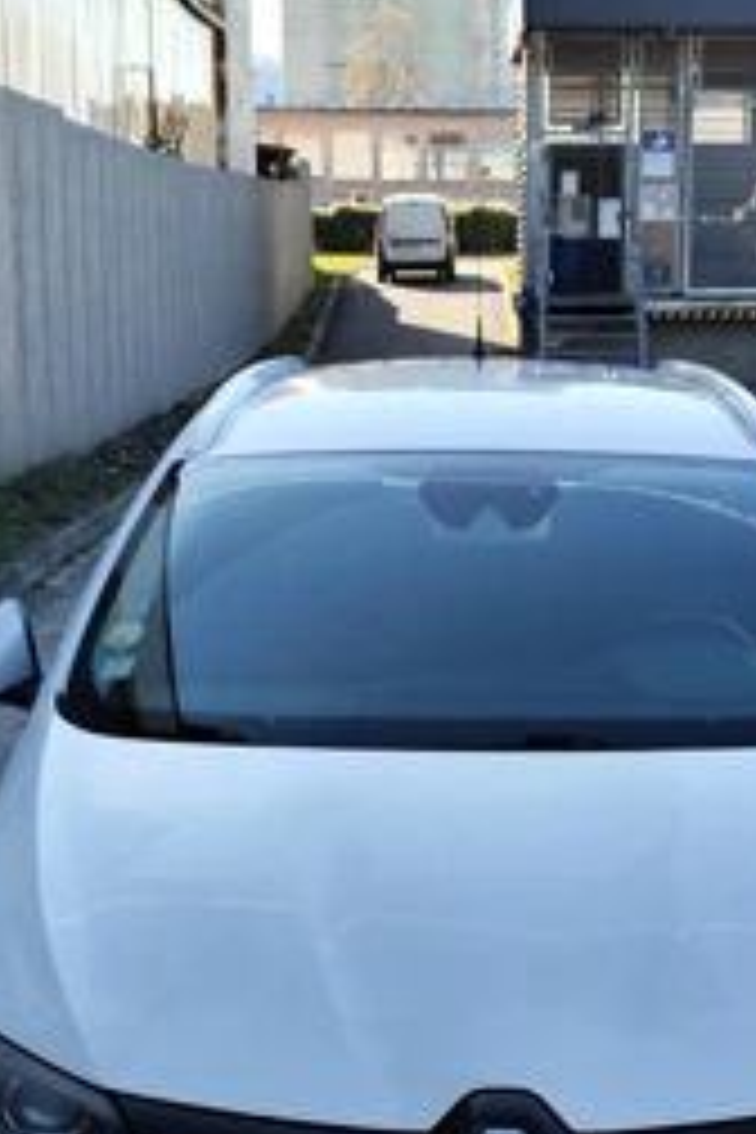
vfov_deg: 26.4
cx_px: 482
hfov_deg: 17.9
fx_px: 2394
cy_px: 810
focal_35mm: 76
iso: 50
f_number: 1.65
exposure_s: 1/455
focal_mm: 6.19
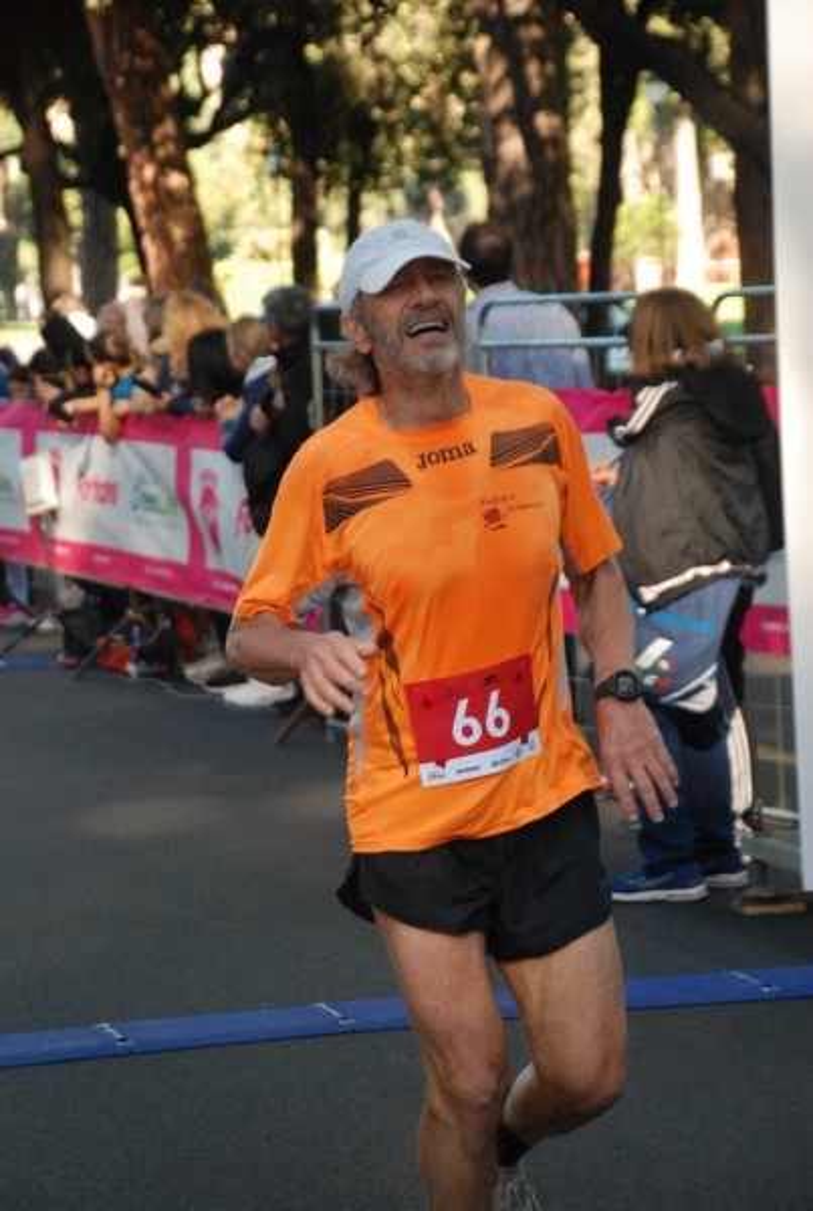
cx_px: 406
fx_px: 4044
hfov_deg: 11.5
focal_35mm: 120
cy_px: 606
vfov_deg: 17.0
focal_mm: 80
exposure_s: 1/320
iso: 1000
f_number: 5.6
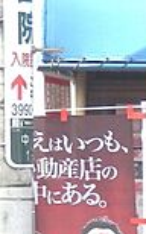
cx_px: 485
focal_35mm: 321
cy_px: 231
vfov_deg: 6.5
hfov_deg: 3.9
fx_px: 2047
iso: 80
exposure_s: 1/125
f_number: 4.5
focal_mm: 13.1
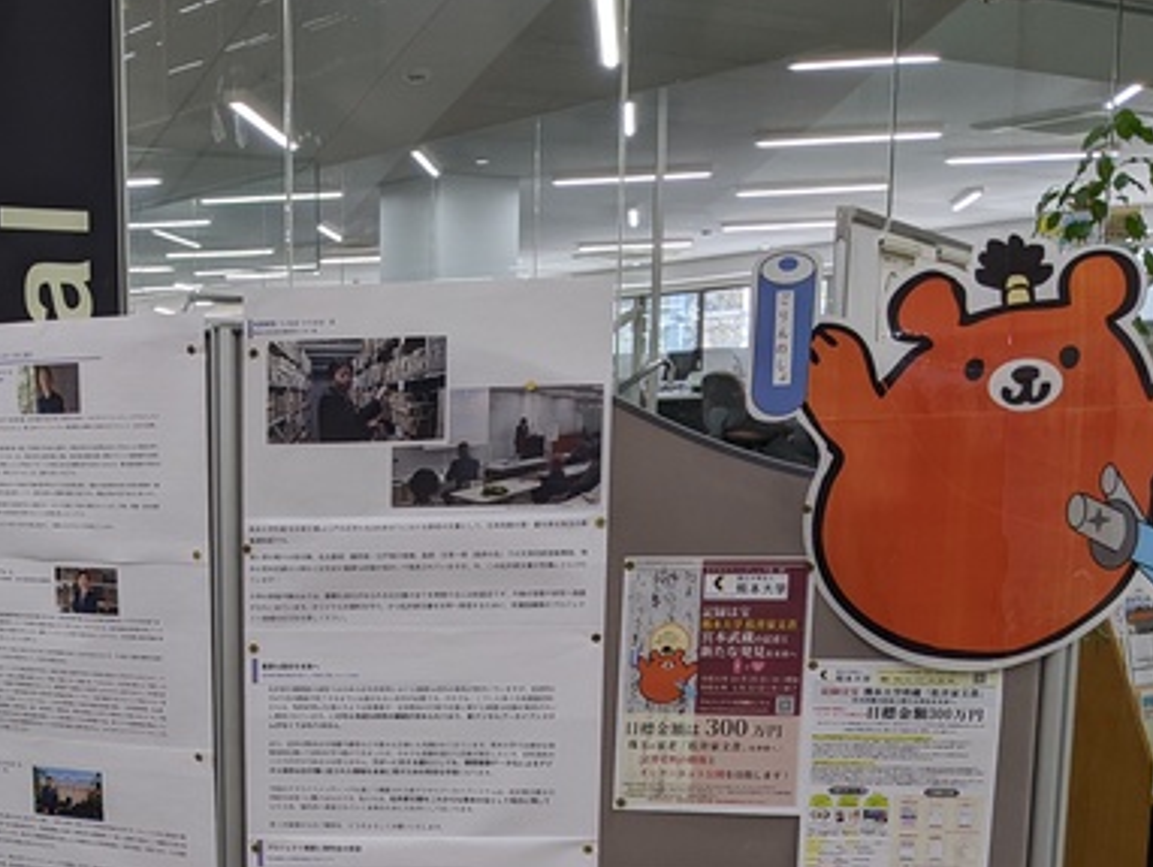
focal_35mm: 52
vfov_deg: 27.3
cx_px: 169
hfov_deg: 35.2
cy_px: 740
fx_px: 1733
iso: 49
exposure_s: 1/120
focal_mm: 4.44
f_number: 1.8
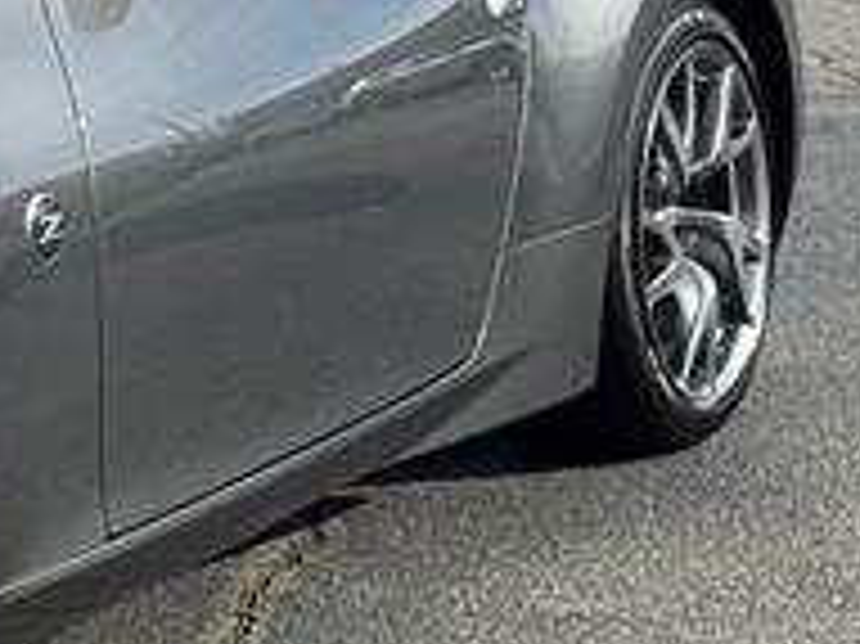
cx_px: -554
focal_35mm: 161
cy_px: 356
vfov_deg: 9.2
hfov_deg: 11.6
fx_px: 3997
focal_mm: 6.76
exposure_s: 1/2717
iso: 64
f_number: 1.78
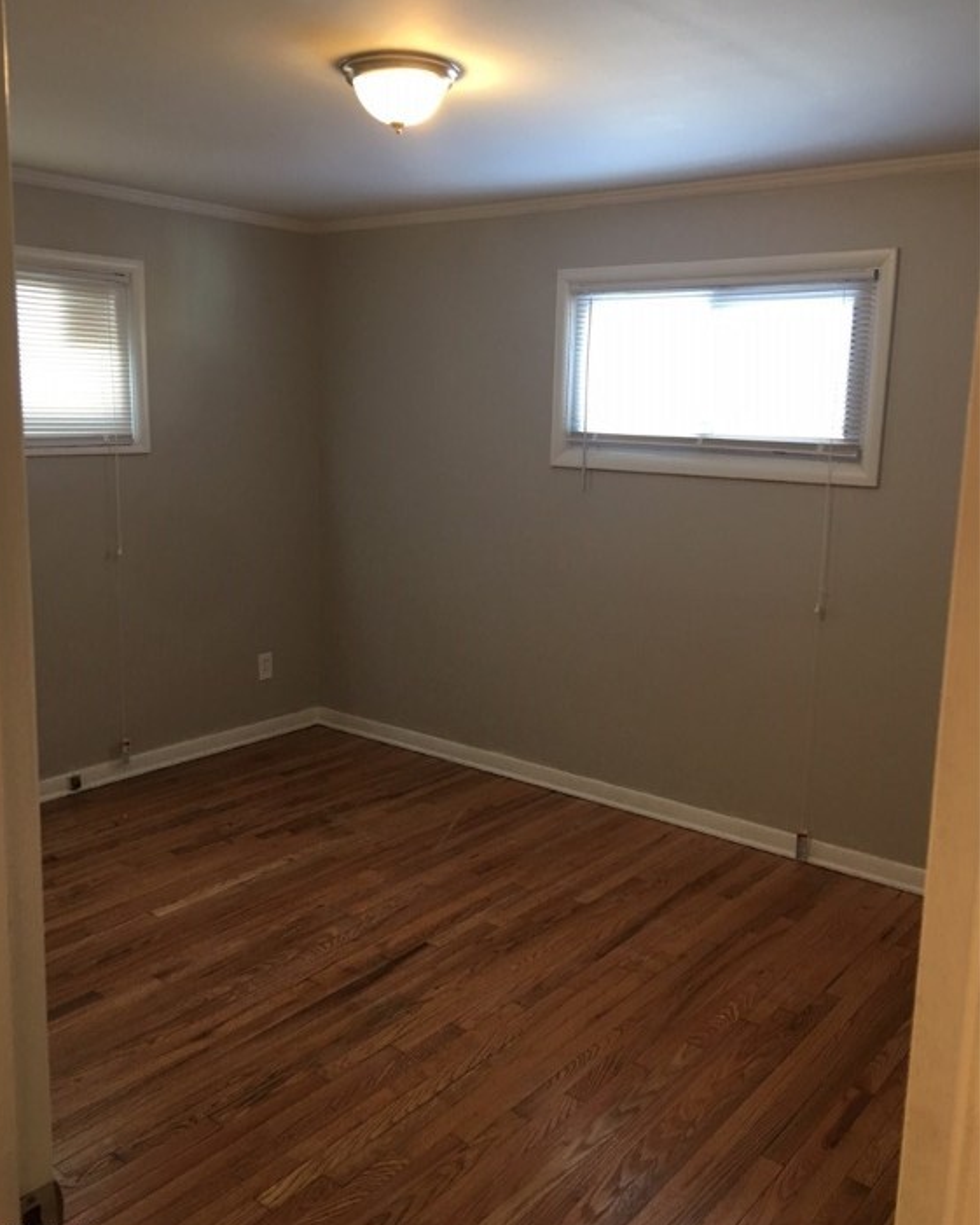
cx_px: 479
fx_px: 1124
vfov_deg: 57.2
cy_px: 601
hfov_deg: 47.1
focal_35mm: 31
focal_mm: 4.15
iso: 40
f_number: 2.2
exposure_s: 1/15
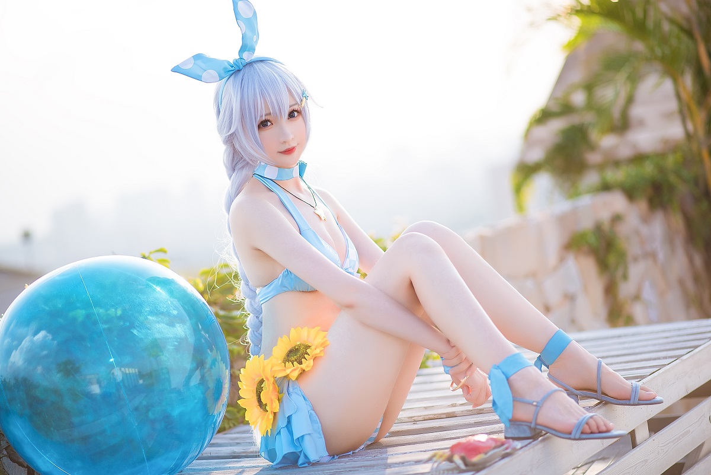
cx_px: 356
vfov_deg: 16.1
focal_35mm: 85
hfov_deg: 23.9
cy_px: 238
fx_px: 1679
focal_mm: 85
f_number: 1.8
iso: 100
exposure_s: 1/1000
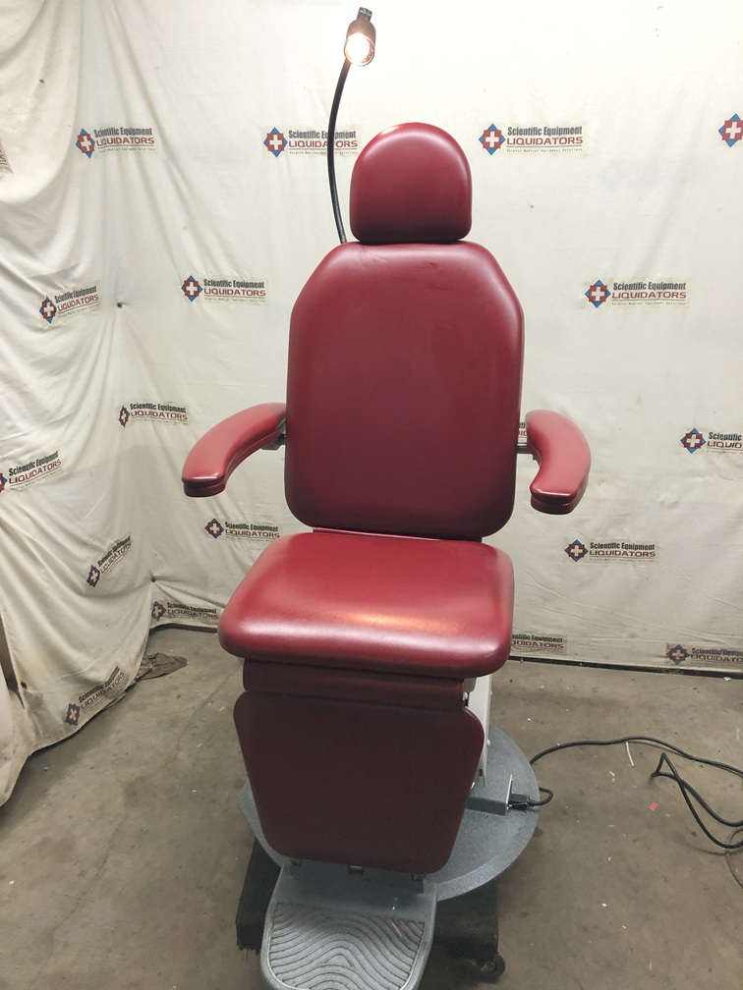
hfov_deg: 49.7
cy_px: 495
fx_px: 801
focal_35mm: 28
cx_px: 372
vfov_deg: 63.4
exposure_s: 1/30
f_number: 1.8
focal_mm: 3.99
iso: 32
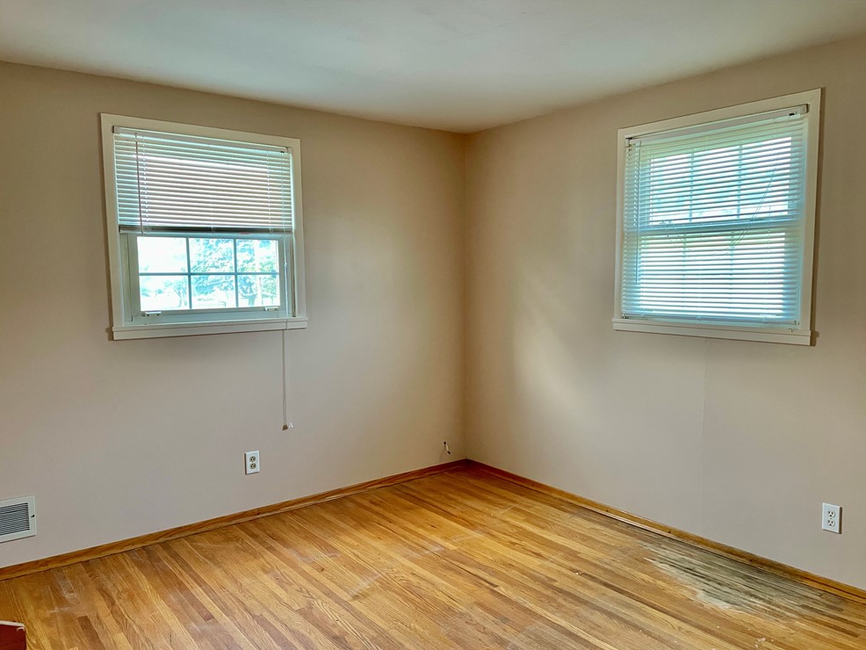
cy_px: 336
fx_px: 676
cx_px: 443
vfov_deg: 51.4
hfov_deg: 65.3
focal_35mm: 27
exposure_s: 1/68
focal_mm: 4.2
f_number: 1.6
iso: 125
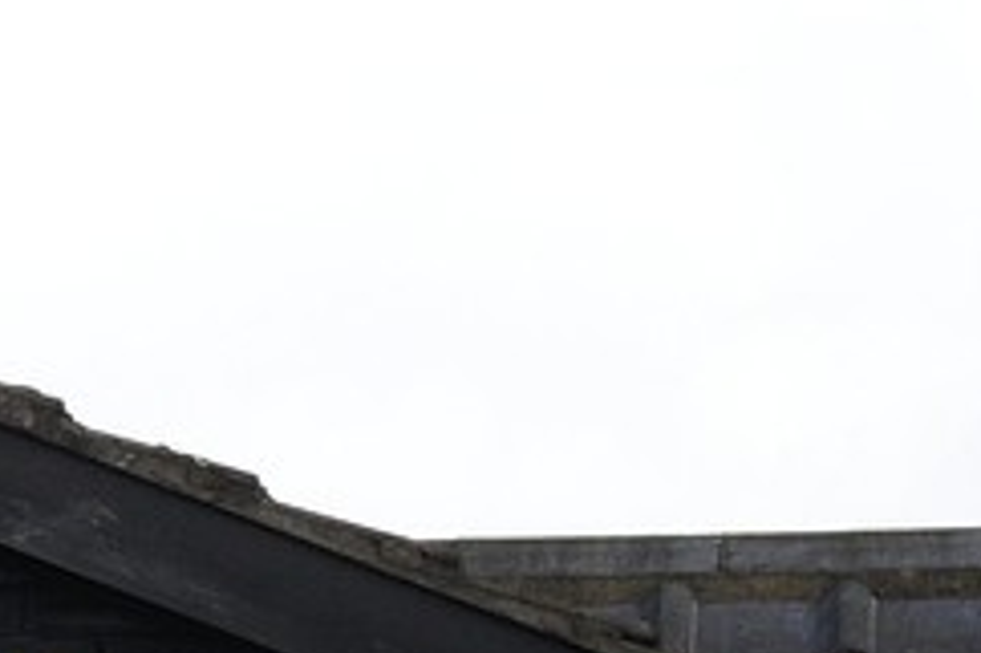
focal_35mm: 371
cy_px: 1513
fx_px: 10103
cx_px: -2181
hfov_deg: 5.2
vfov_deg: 3.6
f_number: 11
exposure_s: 1/200
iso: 800
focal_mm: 56
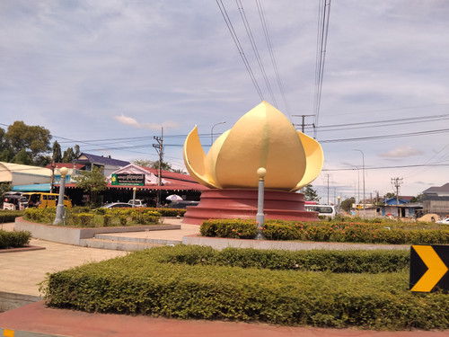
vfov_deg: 48.2
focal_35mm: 29
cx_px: 224
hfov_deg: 61.7
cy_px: 168
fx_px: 376
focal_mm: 4.22
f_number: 1.8
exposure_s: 1/370
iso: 50
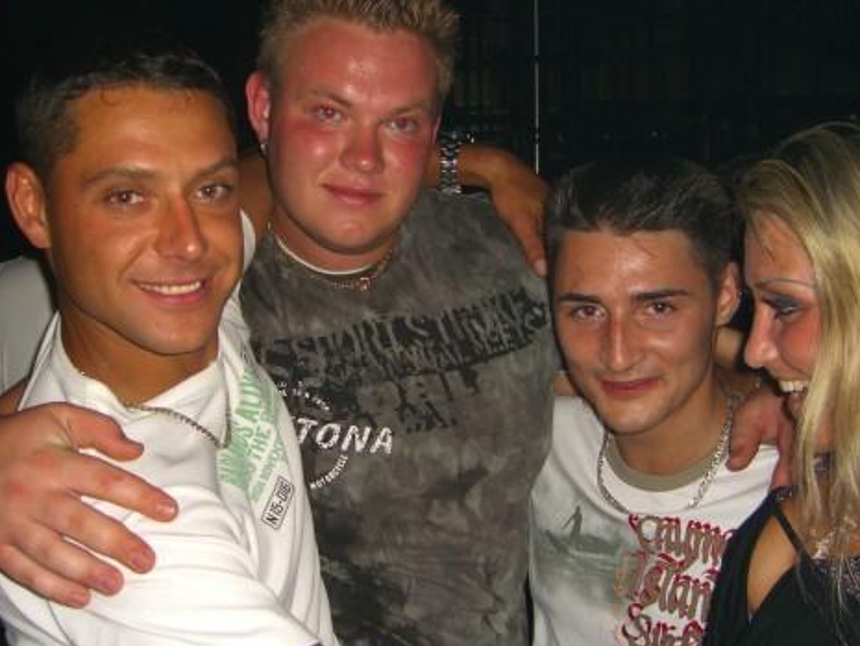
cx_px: 399
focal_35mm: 49
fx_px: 1218
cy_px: 309
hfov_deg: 38.9
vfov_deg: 29.7
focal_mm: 7.9
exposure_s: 1/60
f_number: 2.8
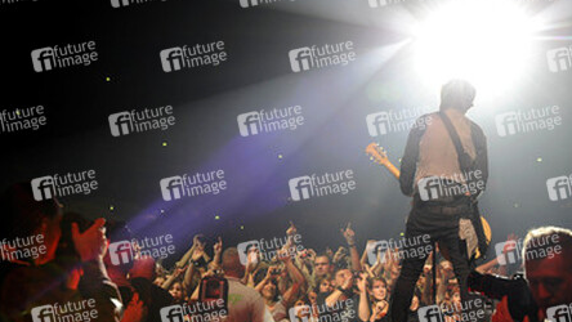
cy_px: 153
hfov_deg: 40.6
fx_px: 774
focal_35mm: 51
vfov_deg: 23.5
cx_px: 288
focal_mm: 48
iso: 2000
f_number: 5
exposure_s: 1/200
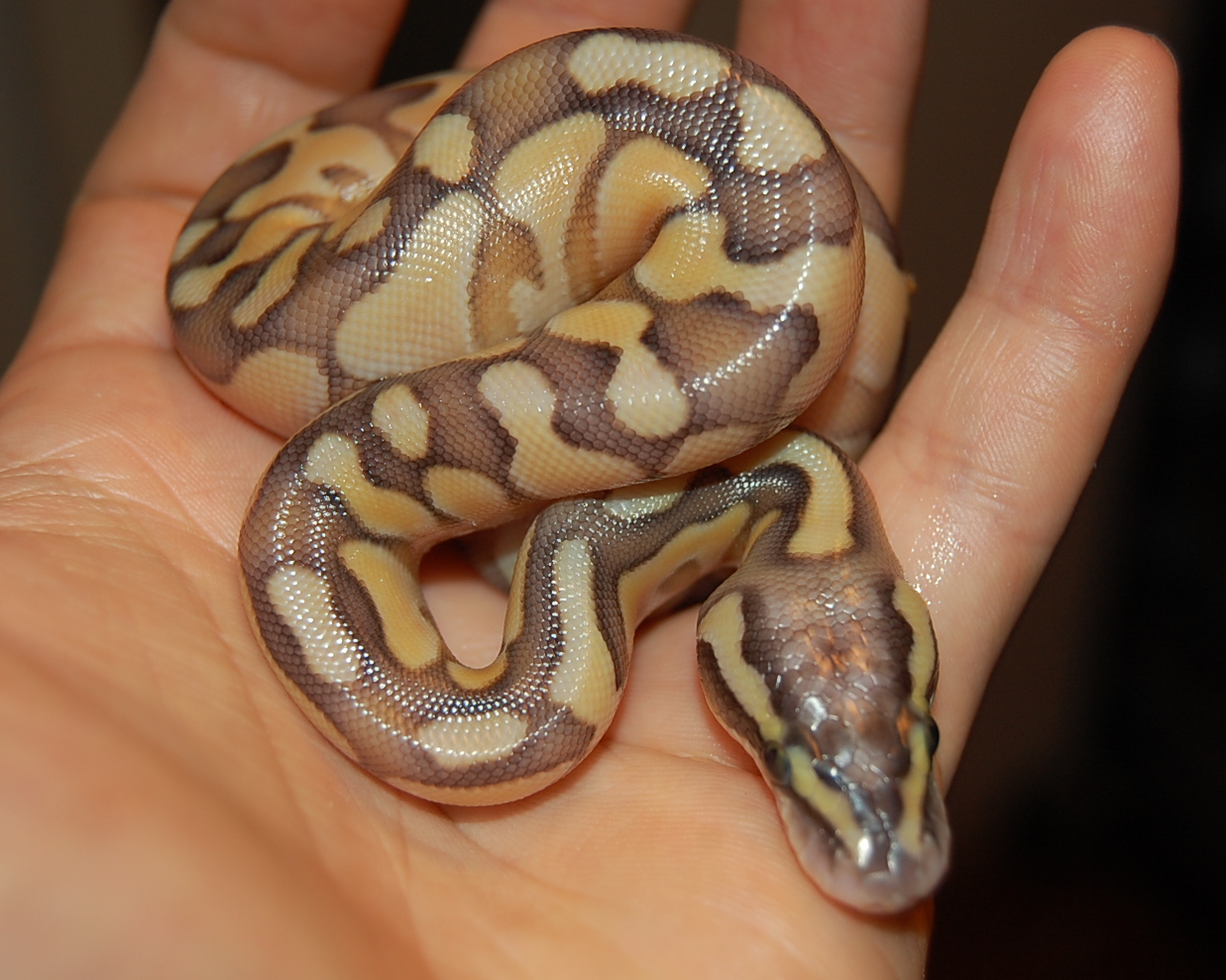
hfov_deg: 29.1
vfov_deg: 23.5
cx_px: 653
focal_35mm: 65
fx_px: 2358
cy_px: 492
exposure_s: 1/60
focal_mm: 38
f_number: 4.8
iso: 250
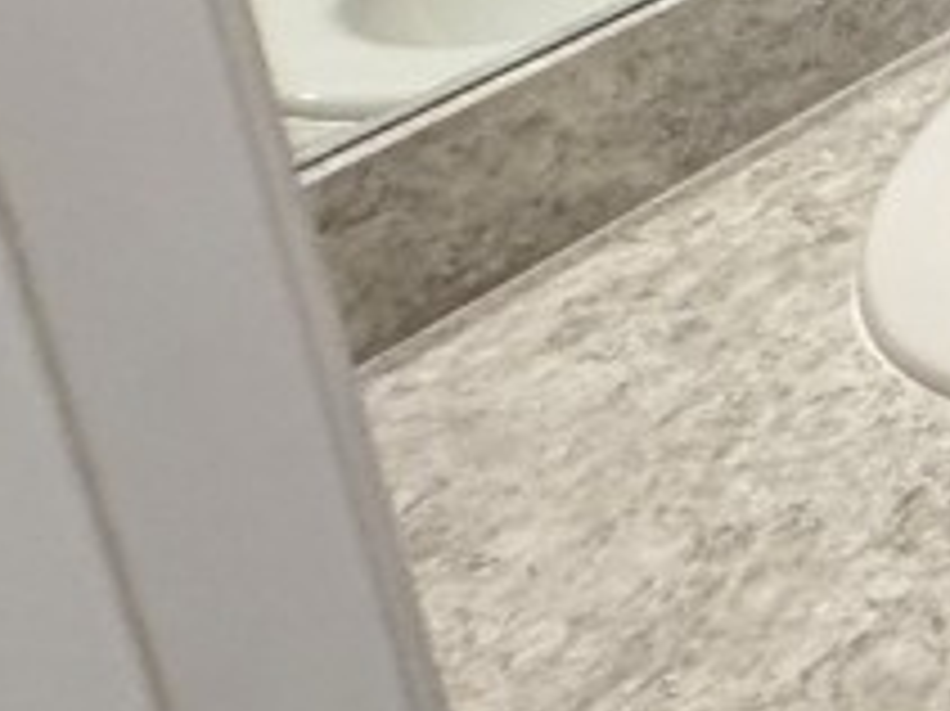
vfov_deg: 17.2
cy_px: -616
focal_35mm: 68
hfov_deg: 16.2
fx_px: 1865
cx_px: 2161
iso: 250
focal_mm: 2.22
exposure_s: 1/60
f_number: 2.2
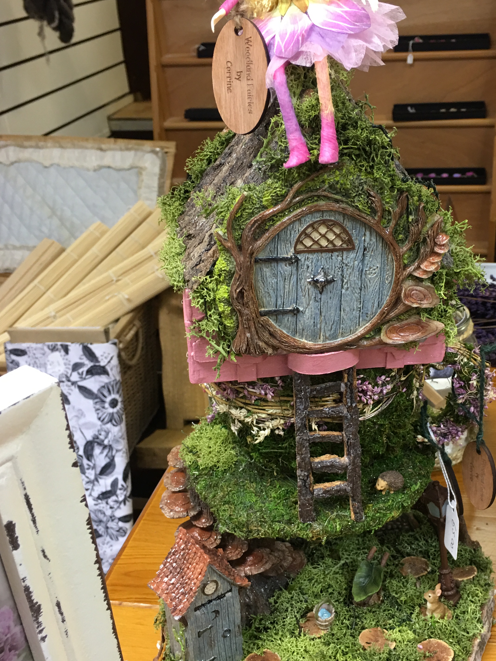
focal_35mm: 41
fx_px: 783
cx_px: 328
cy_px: 355
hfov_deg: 34.8
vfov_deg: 45.7
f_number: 2.2
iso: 40
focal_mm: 4.15
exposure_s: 1/17
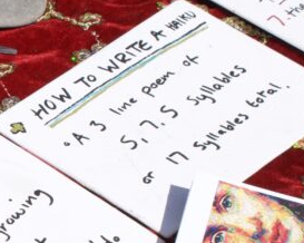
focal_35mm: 185
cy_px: 269
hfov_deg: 10.1
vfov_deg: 8.3
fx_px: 1661
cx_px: -165
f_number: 16
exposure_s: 1/1000
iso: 640
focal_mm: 35
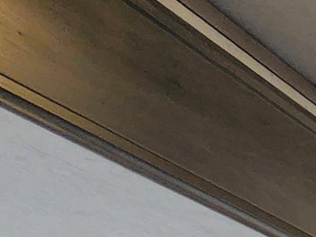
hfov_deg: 12.4
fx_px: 821
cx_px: 884
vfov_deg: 10.4
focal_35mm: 90
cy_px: 747
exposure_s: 1/60
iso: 160
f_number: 2.2
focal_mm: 2.2
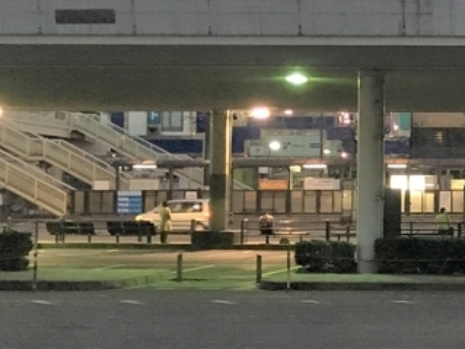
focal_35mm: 93
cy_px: 150
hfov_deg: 18.7
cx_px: 691
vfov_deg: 15.9
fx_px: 1249
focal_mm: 4.15
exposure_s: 1/17
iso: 200
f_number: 2.2
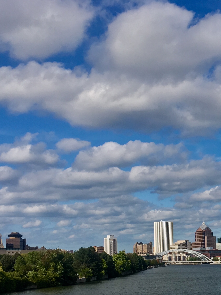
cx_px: 253
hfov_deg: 21.3
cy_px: 241
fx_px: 553
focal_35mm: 65
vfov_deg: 29.1
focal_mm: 4.15
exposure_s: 1/1789
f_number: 2.2
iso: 25
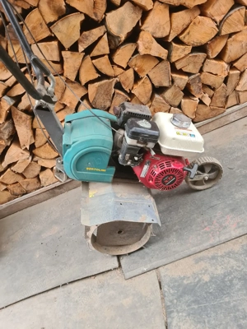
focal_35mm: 26
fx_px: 247
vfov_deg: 67.3
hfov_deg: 53.1
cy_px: 164
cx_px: 124
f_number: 1.8
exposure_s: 1/50
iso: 250
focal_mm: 5.4
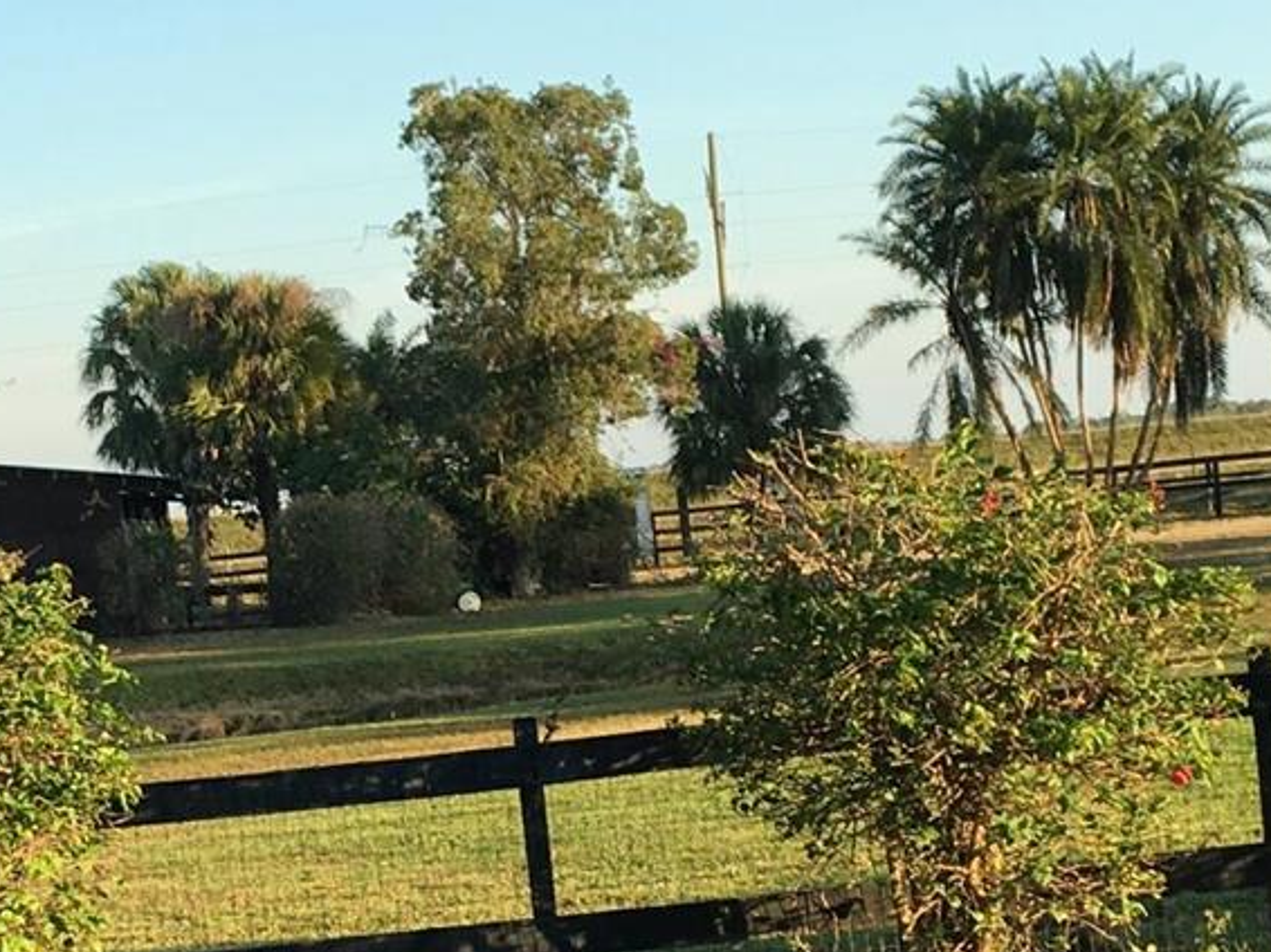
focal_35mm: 105
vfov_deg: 14.0
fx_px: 3854
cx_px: 330
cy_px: 701
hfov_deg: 18.6
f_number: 2.2
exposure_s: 1/458
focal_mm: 4.15
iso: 25
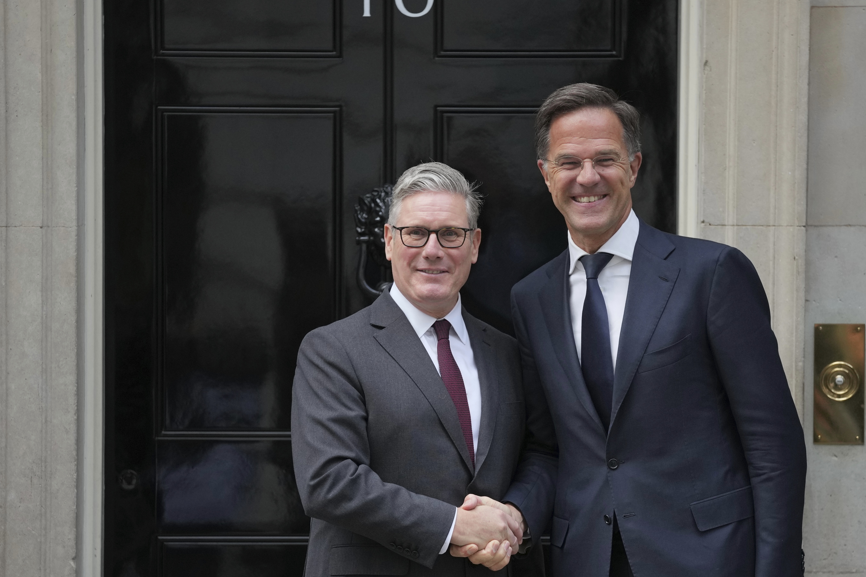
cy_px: 337
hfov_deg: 7.6
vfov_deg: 5.1
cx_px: 511
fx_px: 6518
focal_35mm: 271
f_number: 2.8
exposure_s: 1/800
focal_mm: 200
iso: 1000
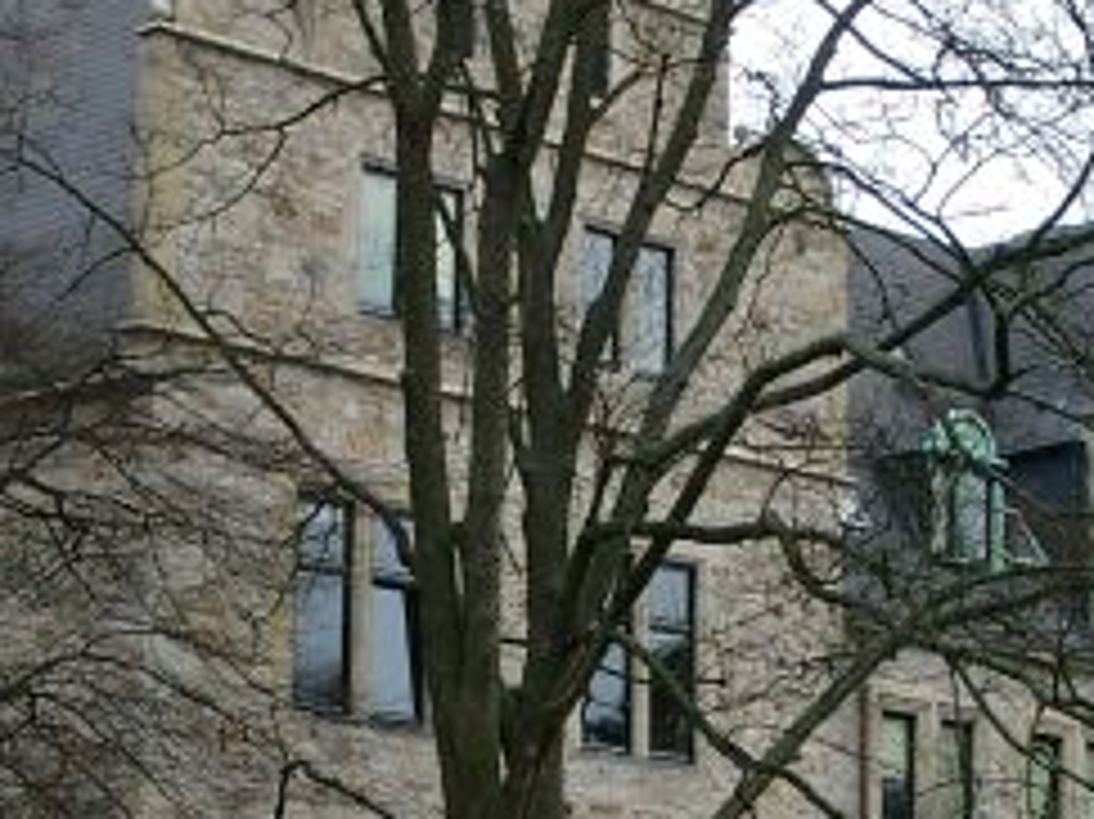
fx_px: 3538
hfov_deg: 17.6
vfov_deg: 13.2
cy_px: 540
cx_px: 630
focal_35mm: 112
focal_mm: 7.13
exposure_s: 1/110
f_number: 4
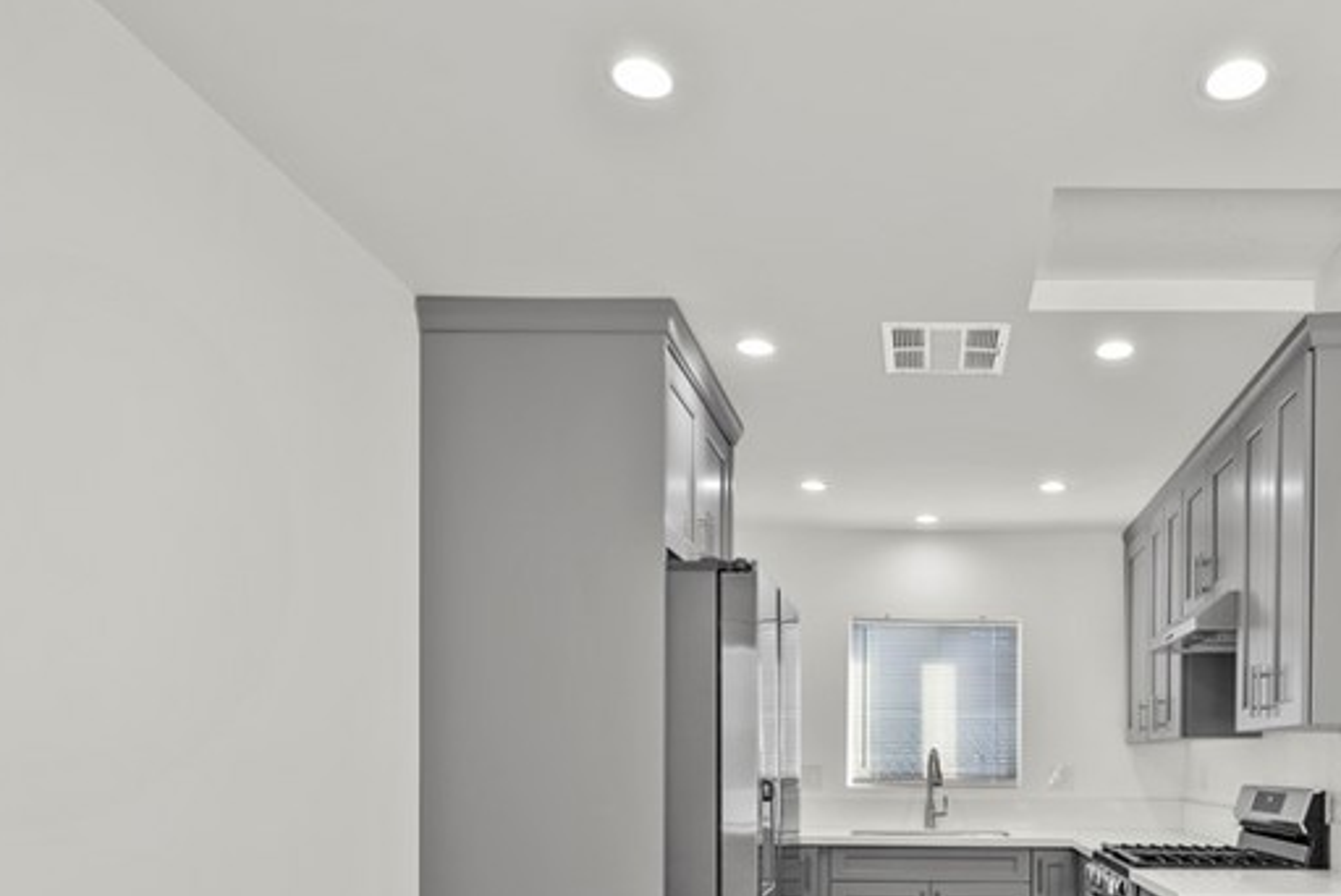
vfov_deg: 43.2
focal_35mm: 28
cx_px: 927
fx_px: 1044
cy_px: 777
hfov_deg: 63.3
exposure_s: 1/3
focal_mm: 14
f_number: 9
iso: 125
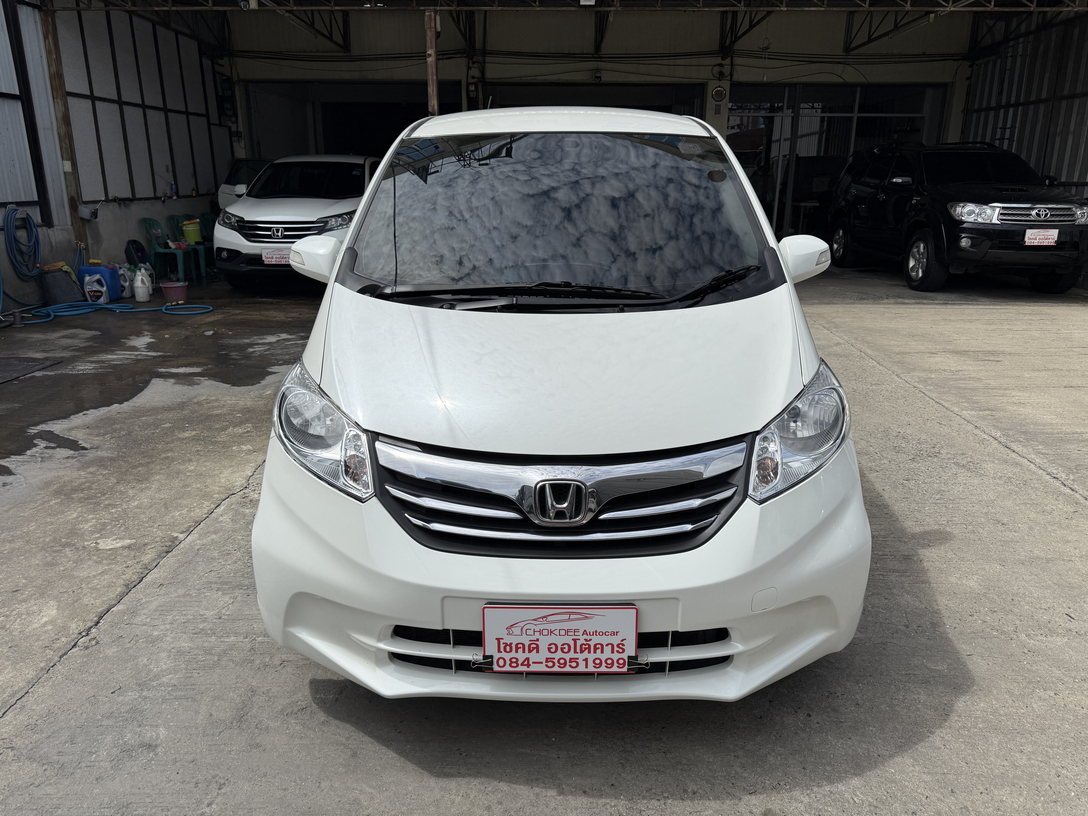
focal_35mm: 24
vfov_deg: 56.8
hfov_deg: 71.6
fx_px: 754
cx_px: 544
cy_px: 408
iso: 80
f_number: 1.78
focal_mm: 6.76
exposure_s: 1/10309
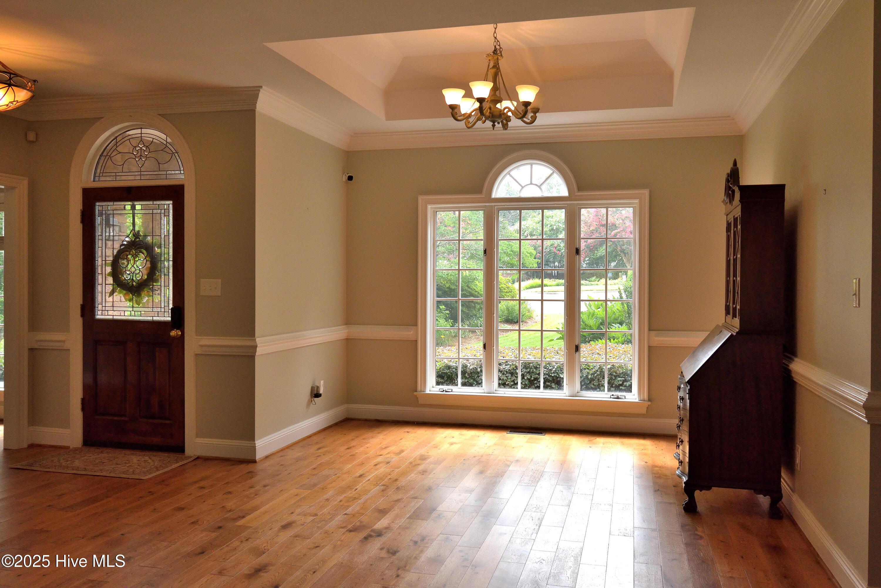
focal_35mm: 30
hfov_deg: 61.9
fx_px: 734
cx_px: 440
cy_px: 294
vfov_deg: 43.6
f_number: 6.3
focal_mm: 20
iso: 400
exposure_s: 1/160
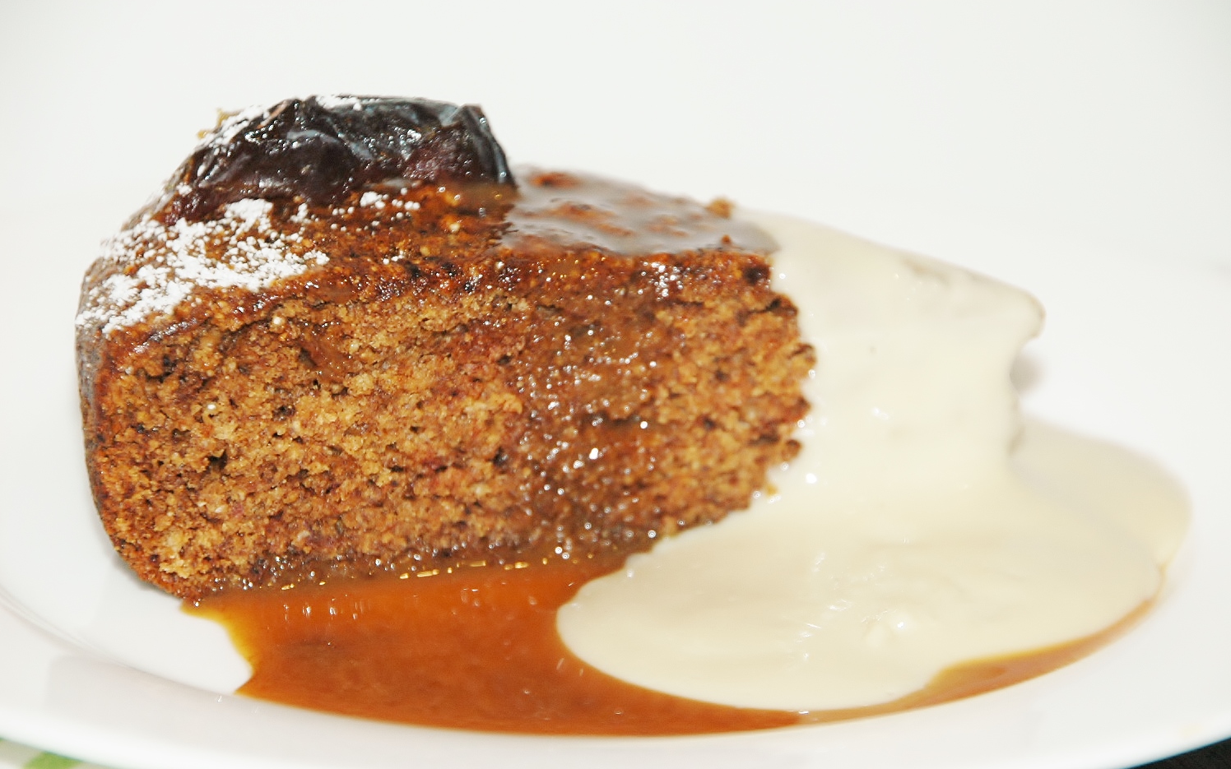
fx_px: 7213
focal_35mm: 215
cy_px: 391
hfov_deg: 9.8
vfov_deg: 6.1
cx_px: 618
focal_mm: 140
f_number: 6
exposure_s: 1/60
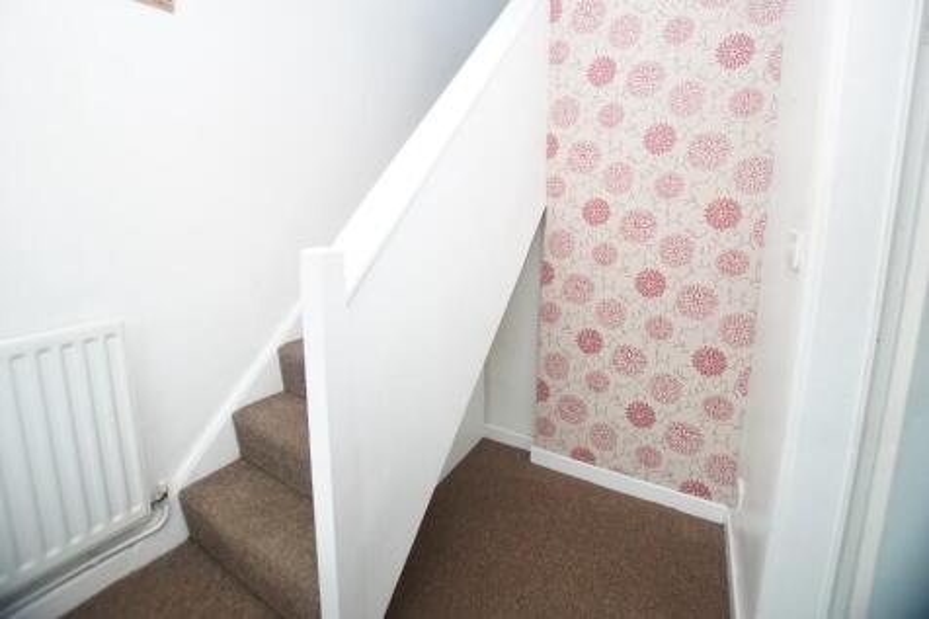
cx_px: 464
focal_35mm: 15
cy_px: 310
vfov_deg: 77.3
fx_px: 387
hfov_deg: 100.4
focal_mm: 10
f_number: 3.5
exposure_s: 1/160
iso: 2000
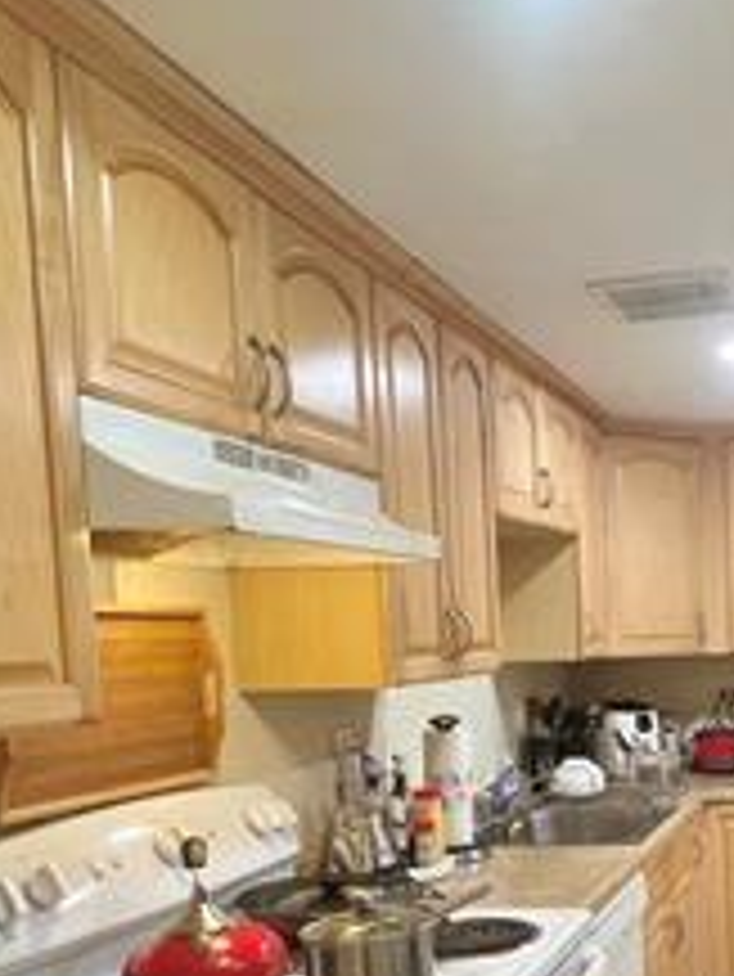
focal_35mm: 36
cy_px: 738
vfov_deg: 49.2
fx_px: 1017
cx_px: 698
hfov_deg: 36.5
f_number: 1.8
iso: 200
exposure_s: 1/60
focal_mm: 1.57
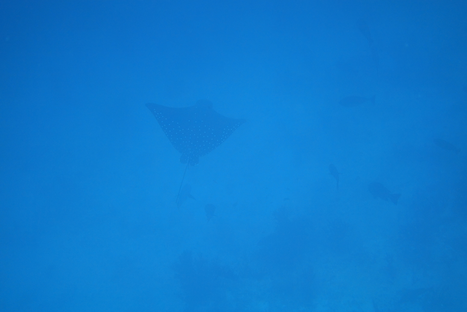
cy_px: 156
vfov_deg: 19.5
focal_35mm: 70
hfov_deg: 28.8
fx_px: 908
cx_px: 234
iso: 200
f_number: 2.8
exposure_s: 1/80
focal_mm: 25.7
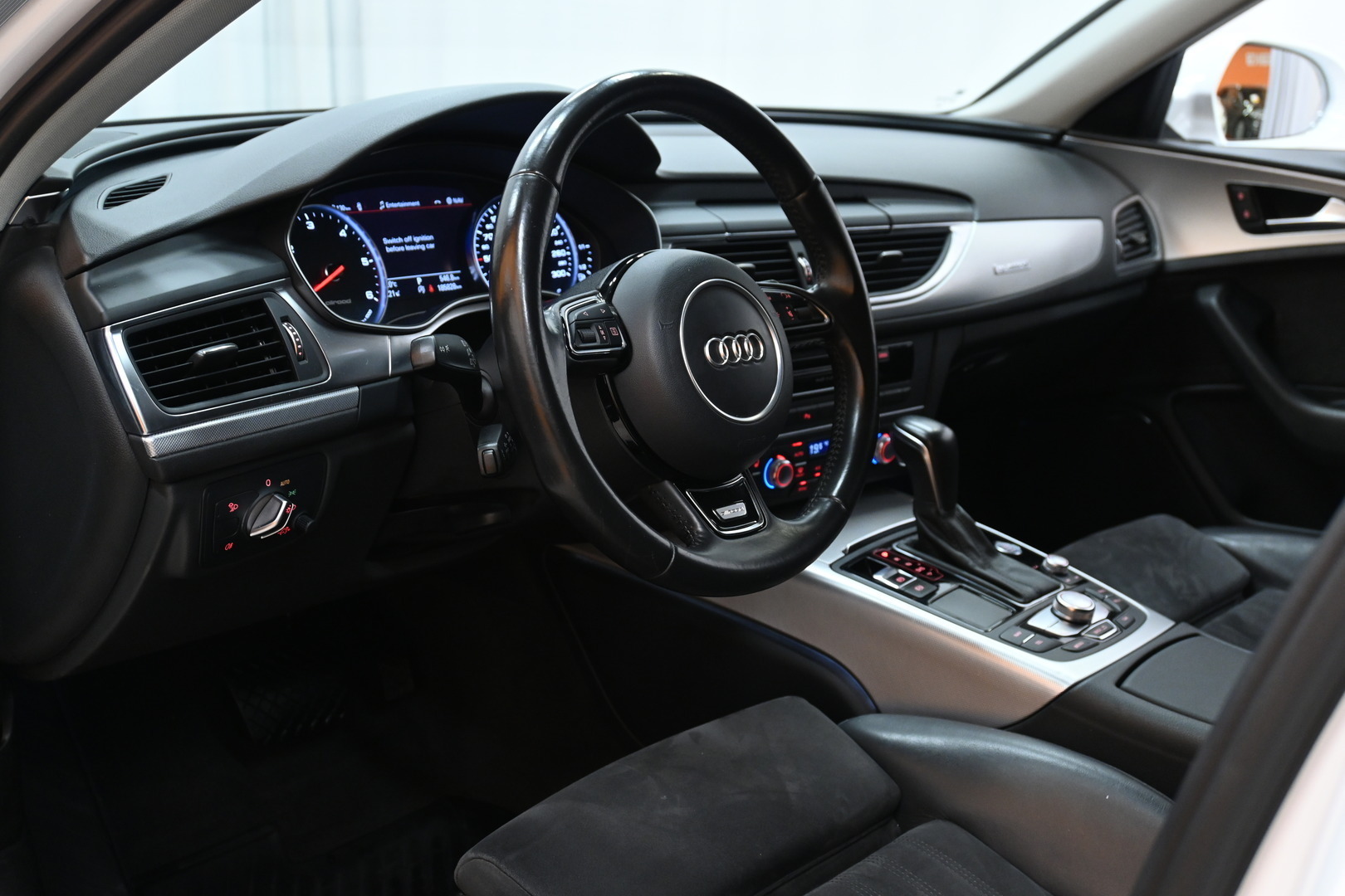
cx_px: 672
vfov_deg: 34.2
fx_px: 1457
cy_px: 448
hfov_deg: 49.6
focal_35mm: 39
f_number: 4.5
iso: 1250
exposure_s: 1/40
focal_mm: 26
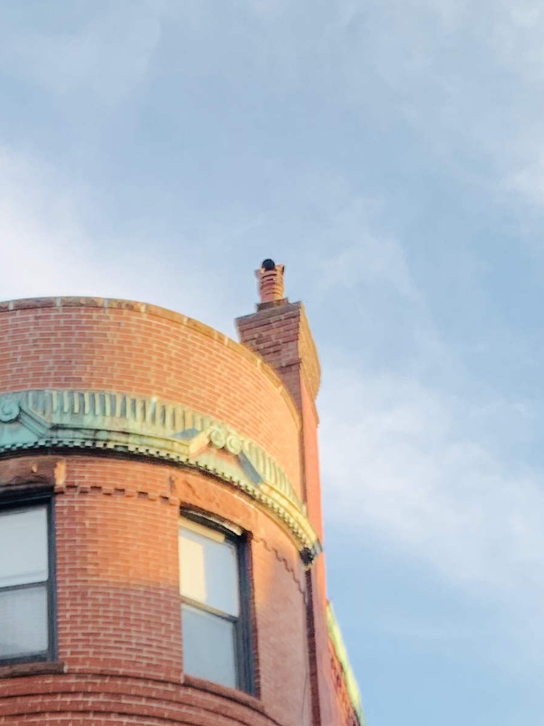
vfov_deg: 18.9
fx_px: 1844
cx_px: -89
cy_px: 1156
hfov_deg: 16.2
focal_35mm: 88
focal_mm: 4.25
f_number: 1.8
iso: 25
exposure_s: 1/187
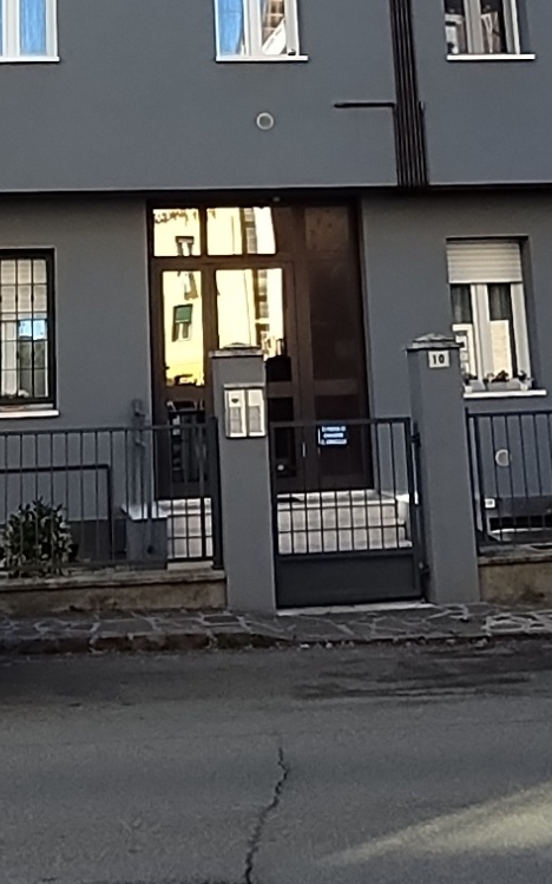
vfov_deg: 33.0
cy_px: 57
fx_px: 1396
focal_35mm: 58
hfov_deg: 22.3
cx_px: 219
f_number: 2.2
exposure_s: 1/233
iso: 100
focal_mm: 1.42
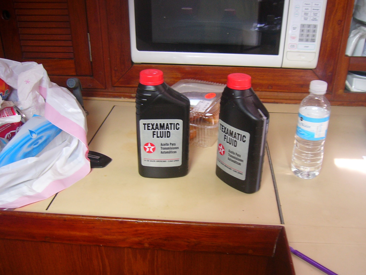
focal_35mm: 35
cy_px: 138
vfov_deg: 40.7
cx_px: 183
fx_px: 370
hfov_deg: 52.6
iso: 100
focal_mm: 5.8
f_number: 2.8
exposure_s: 1/20
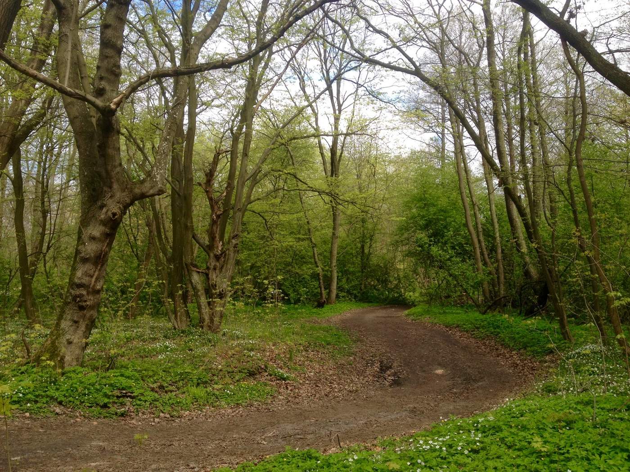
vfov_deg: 40.7
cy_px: 236
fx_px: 637
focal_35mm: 35
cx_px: 315
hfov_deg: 52.6
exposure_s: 1/557
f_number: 2.4
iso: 50
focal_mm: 4.28
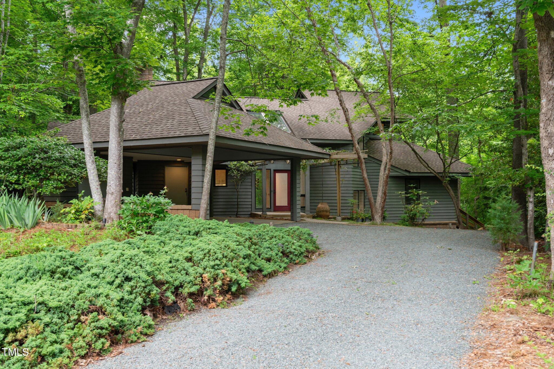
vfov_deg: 38.9
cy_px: 184
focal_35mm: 34
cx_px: 277
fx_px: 523
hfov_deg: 55.8
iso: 400
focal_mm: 34
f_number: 8
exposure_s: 1/20
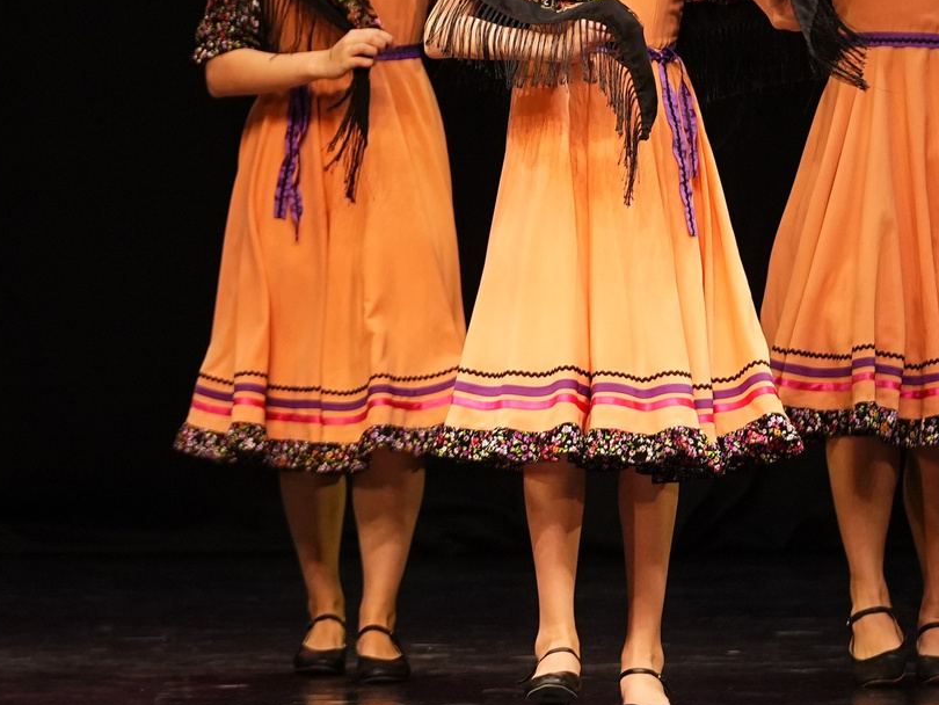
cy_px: -212
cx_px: -53
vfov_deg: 3.7
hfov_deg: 5.0
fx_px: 10799
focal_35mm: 398
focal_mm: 131
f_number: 2.8
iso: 1250
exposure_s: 1/400
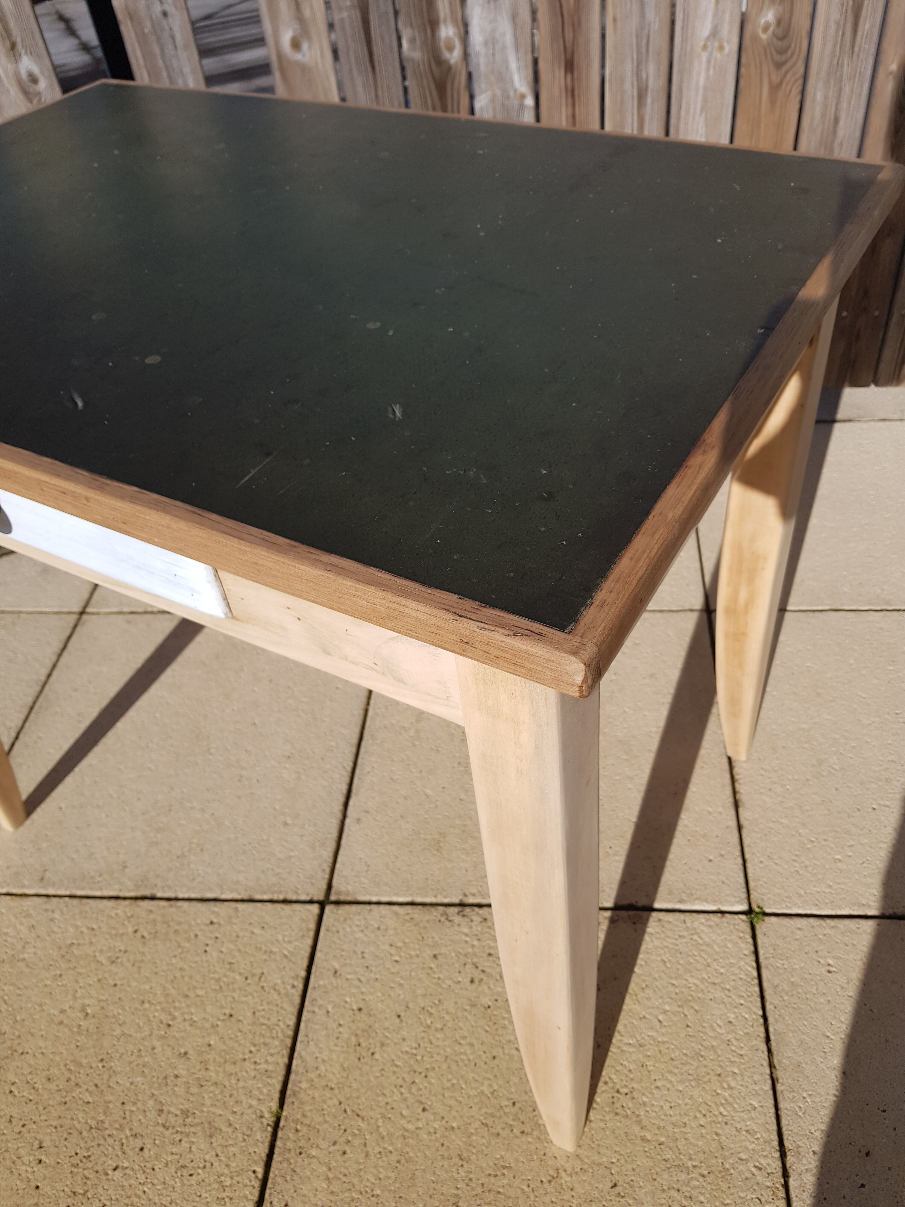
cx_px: 452
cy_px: 604
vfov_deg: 67.3
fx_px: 906
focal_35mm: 26
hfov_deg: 53.1
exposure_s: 1/2856
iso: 40
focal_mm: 4.2
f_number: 1.7
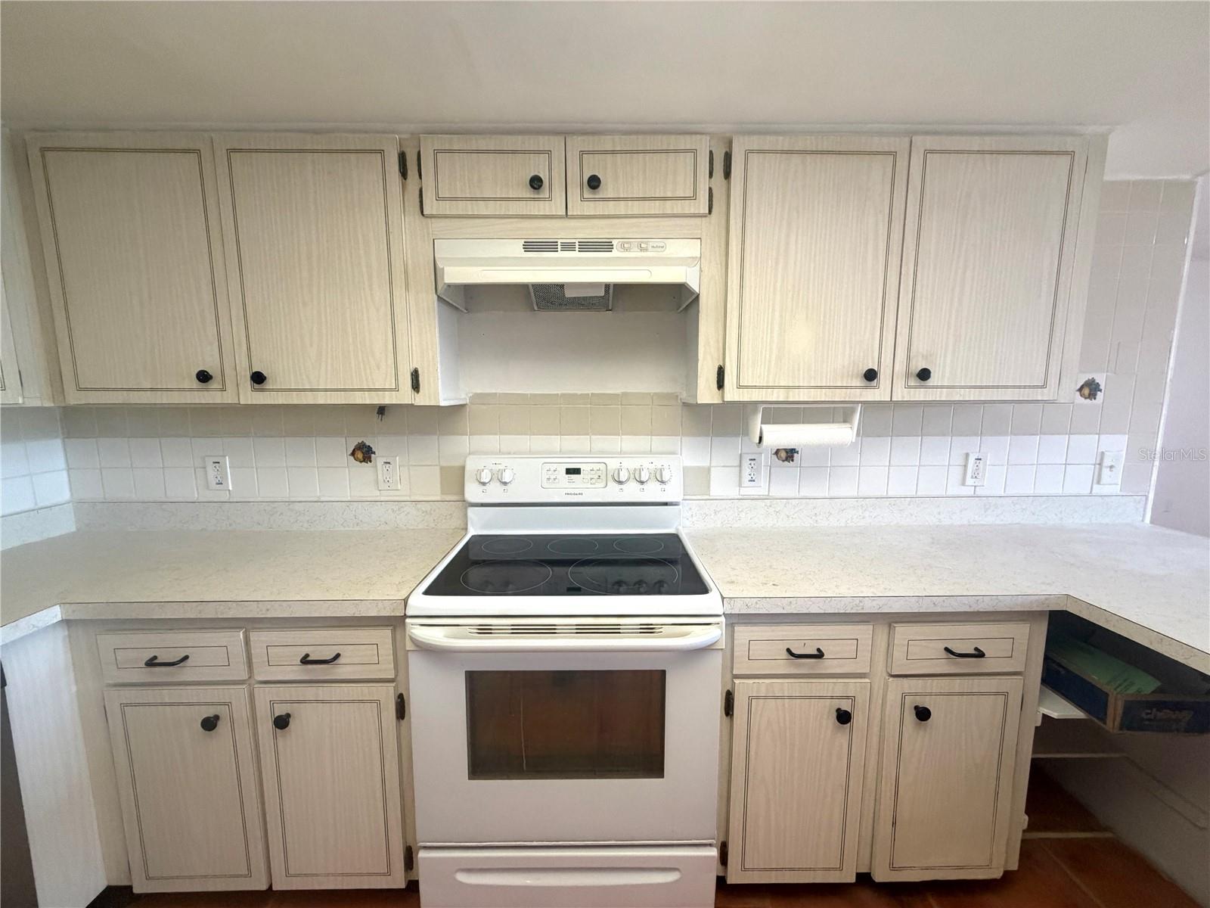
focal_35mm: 14
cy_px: 454
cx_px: 605
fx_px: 489
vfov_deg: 85.7
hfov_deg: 102.1
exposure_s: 1/120
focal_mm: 2.22
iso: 200
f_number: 2.2
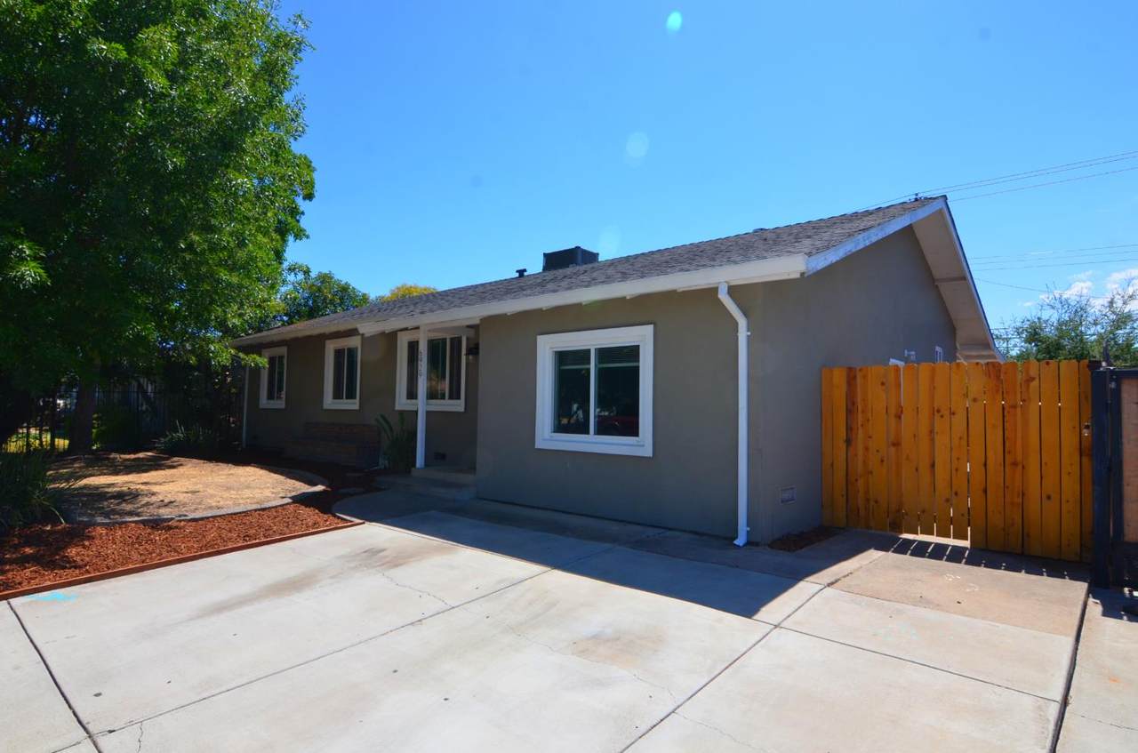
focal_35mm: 19
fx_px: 599
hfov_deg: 87.0
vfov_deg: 64.3
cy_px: 376
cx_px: 569
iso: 200
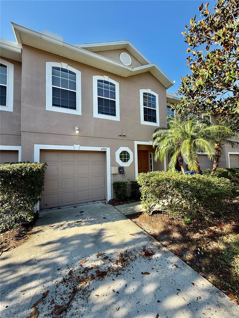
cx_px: 120
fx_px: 129
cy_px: 159
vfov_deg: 102.1
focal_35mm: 14
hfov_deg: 85.7
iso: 50
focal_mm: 2.22
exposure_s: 1/458
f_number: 2.2
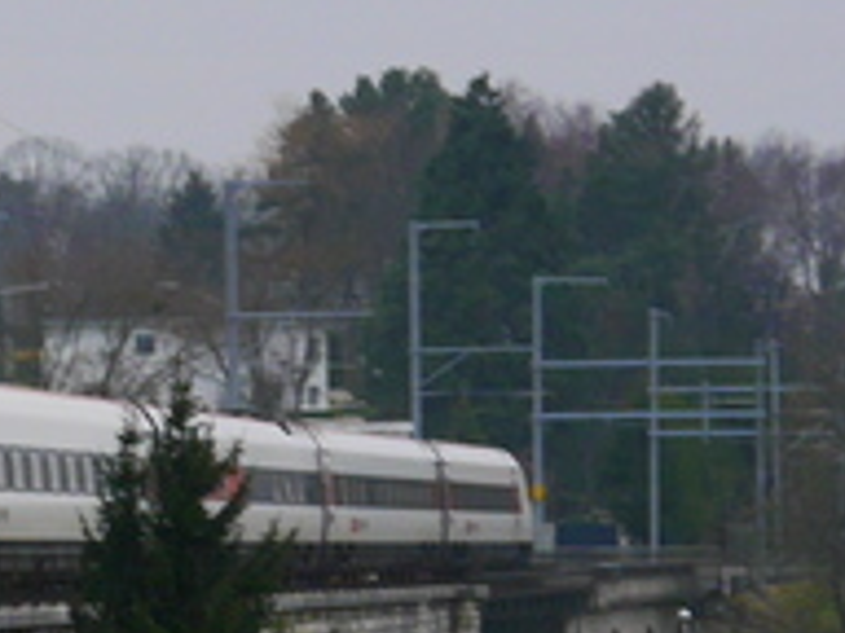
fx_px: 7323
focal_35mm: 300
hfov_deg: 6.1
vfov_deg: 5.0
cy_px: 273
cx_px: -1681
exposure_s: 1/160
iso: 160
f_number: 5
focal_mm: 24
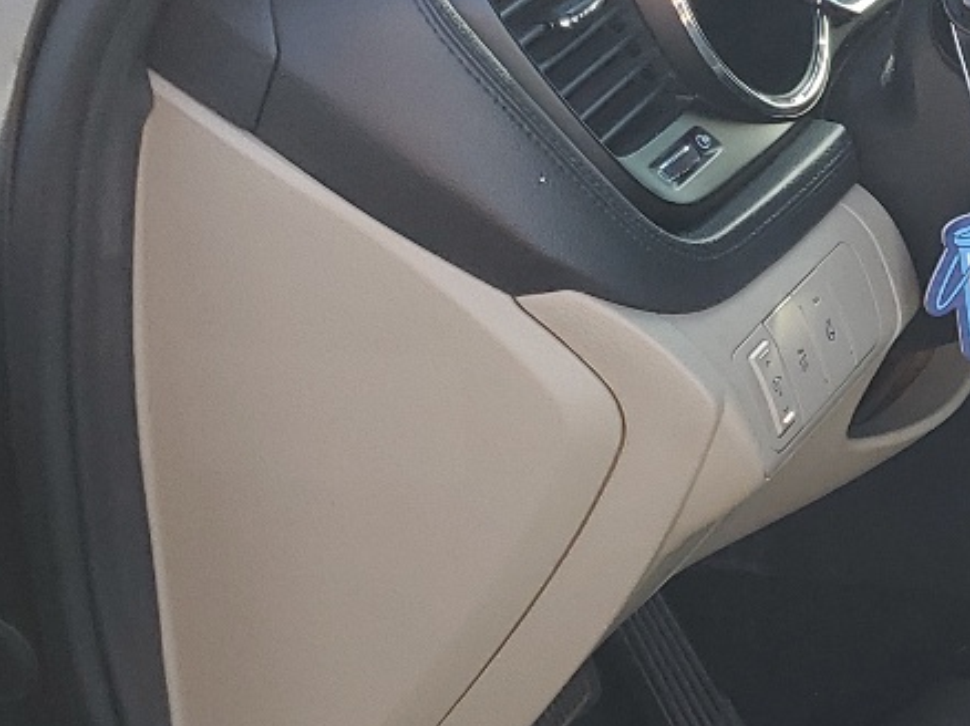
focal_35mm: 95
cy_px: 263
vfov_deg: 15.5
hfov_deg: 17.3
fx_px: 2661
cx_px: 1690
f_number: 1.5
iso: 50
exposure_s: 1/263
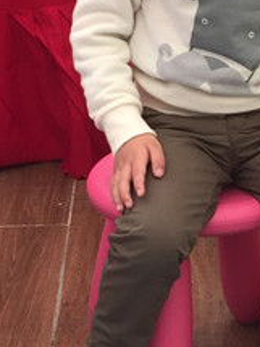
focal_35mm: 144
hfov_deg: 10.2
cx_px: 254
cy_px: 270
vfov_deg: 13.7
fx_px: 1444
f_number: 2.2
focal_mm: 4.15
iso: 50
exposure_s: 1/100
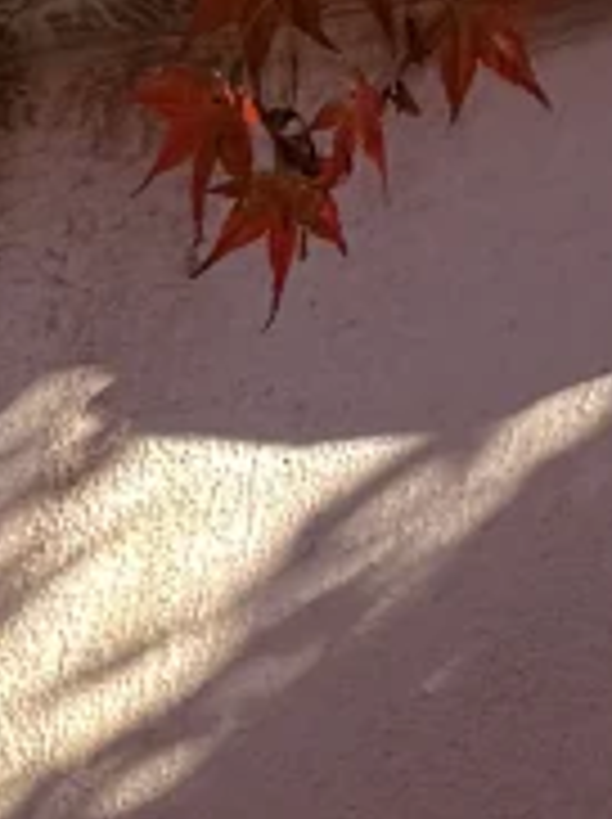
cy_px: -832
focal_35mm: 793
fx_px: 18737
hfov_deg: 1.9
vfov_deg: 2.5
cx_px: 590
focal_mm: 16.89
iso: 50
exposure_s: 1/602
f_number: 2.8
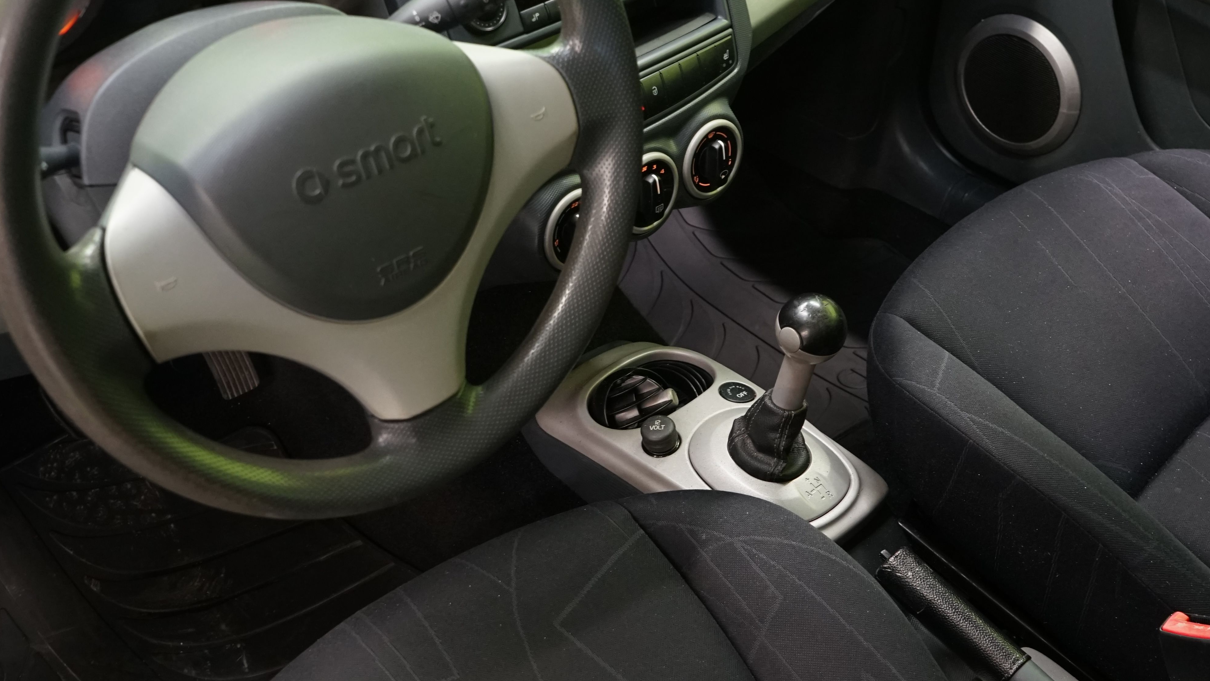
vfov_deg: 25.9
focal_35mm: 46
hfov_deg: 44.6
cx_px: 635
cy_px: 423
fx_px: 1476
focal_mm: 29
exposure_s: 1/13
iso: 1600
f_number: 5.6
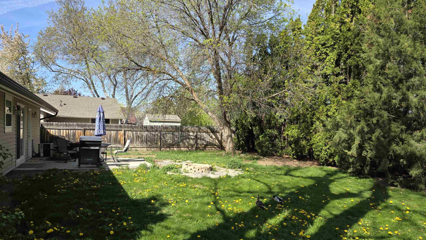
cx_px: 204
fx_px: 305
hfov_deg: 69.8
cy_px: 137
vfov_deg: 42.8
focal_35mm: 27
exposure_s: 1/2730
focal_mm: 6.3
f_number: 1.7
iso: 80
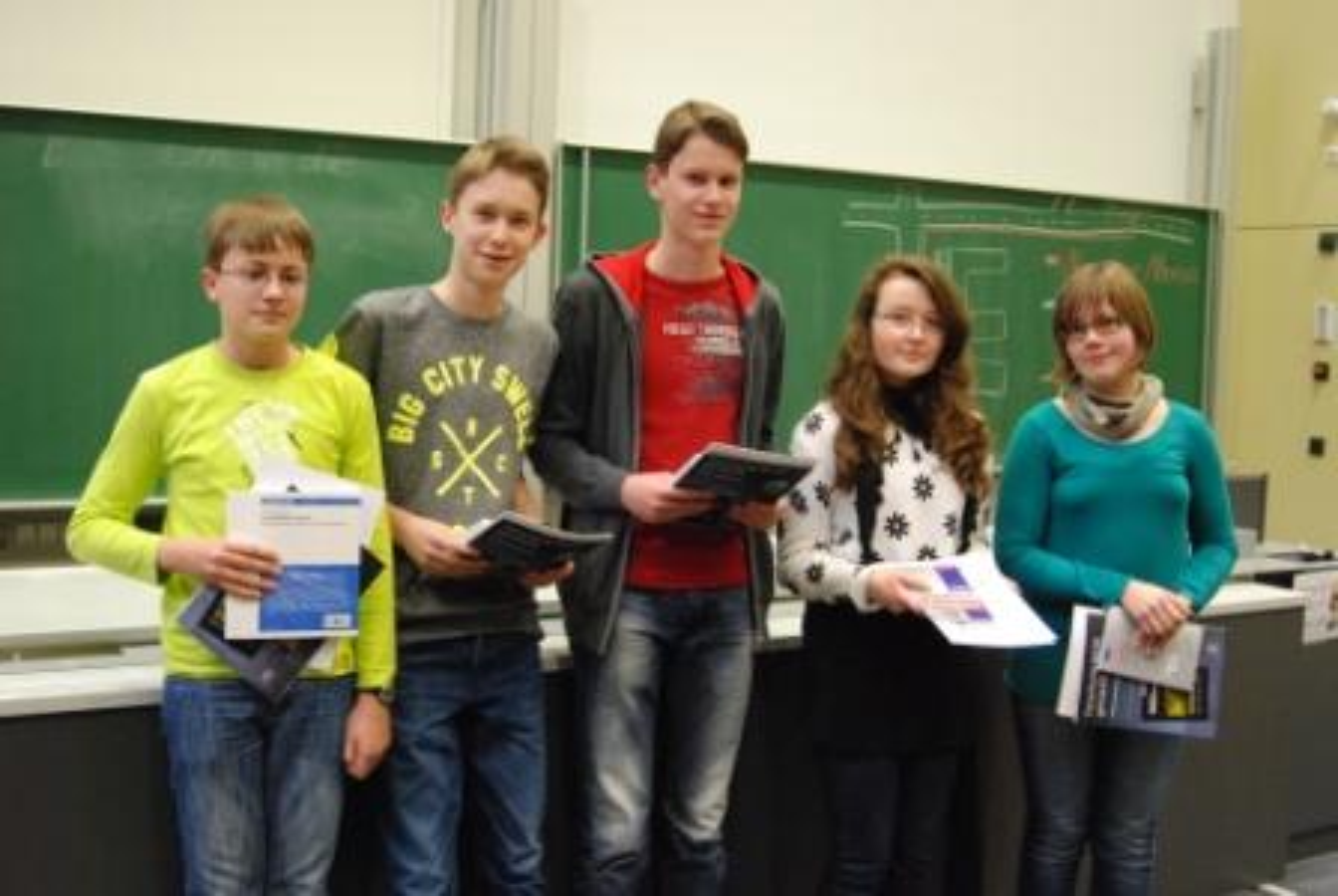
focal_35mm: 42
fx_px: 1563
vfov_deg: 32.0
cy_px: 448
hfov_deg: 46.3
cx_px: 669
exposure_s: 1/40
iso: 1600
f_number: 3.3
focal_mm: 28
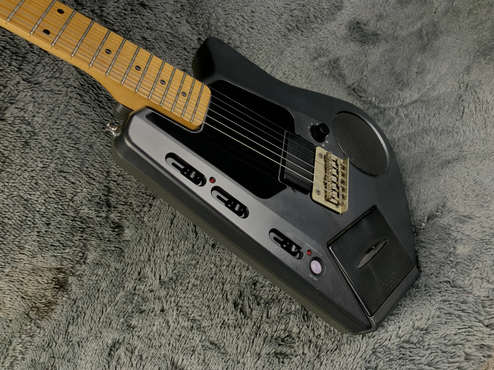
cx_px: 247
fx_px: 414
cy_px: 185
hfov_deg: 61.7
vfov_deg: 48.2
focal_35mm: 29
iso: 64
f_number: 1.8
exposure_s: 1/60
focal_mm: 3
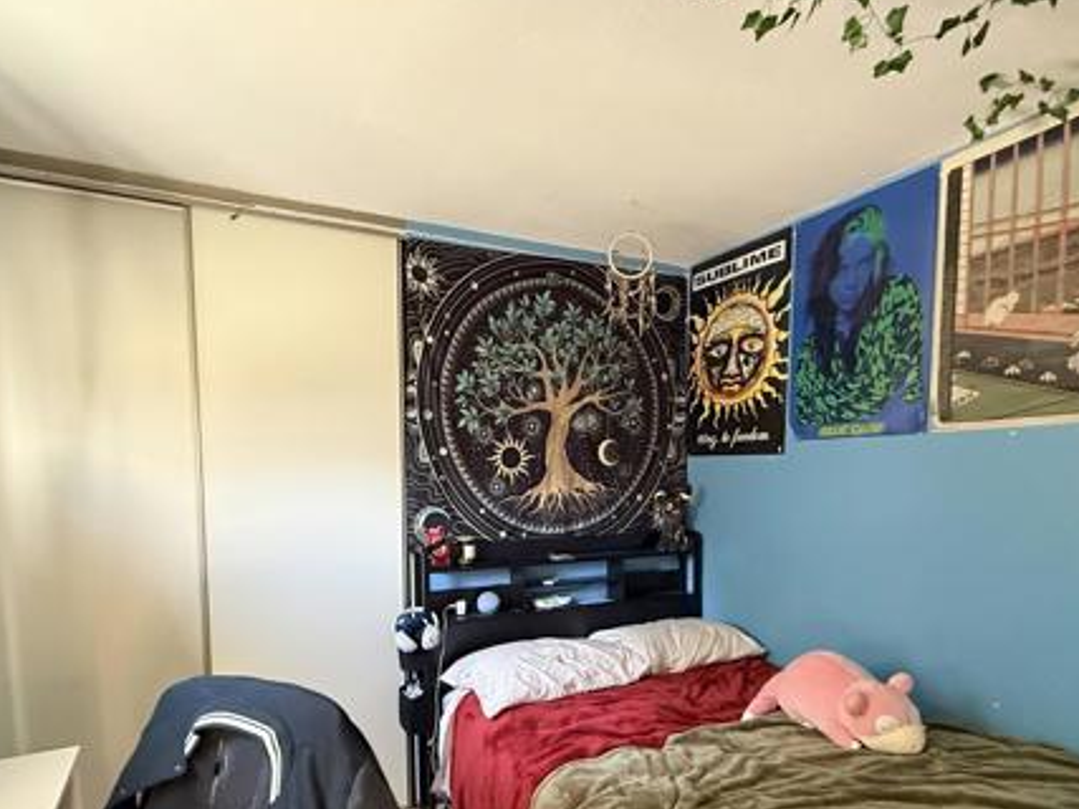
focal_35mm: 21
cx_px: 538
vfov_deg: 62.0
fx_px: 654
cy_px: 533
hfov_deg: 79.0
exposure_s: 1/60
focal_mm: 2.22
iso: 640
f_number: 2.2
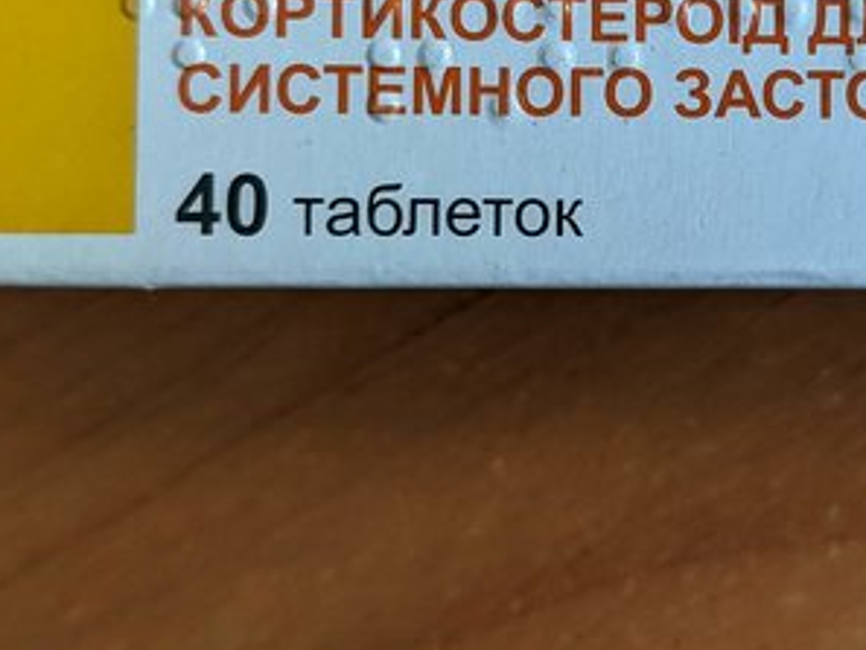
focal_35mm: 70
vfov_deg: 20.7
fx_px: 1752
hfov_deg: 27.3
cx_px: 671
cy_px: 114
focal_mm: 4.75
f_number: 1.75
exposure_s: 1/100
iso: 184
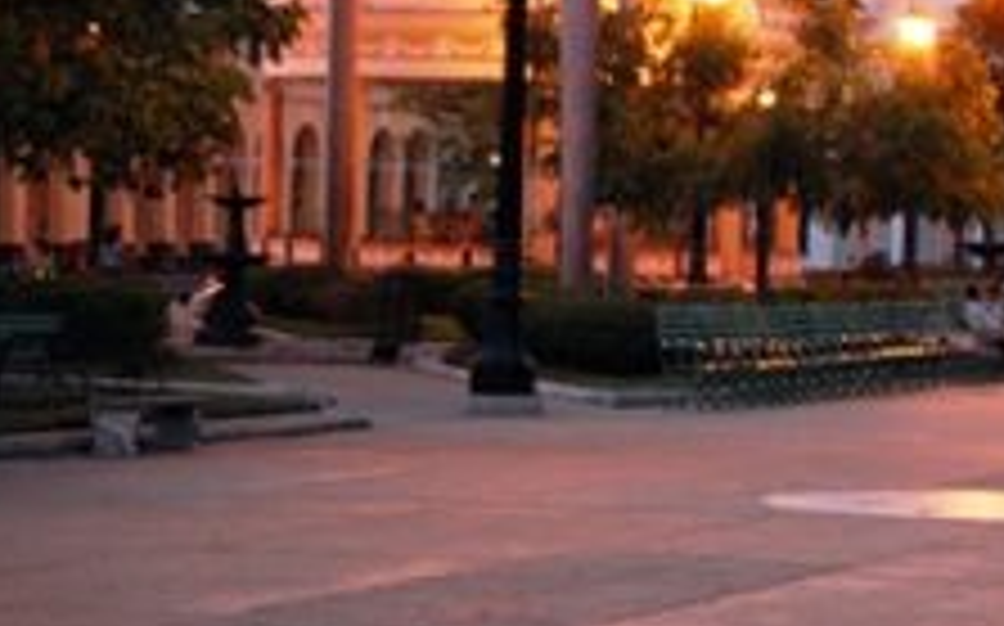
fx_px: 4209
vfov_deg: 8.5
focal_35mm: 154
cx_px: 824
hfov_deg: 13.5
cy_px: 194
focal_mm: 55
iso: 800
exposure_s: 1/25
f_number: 4
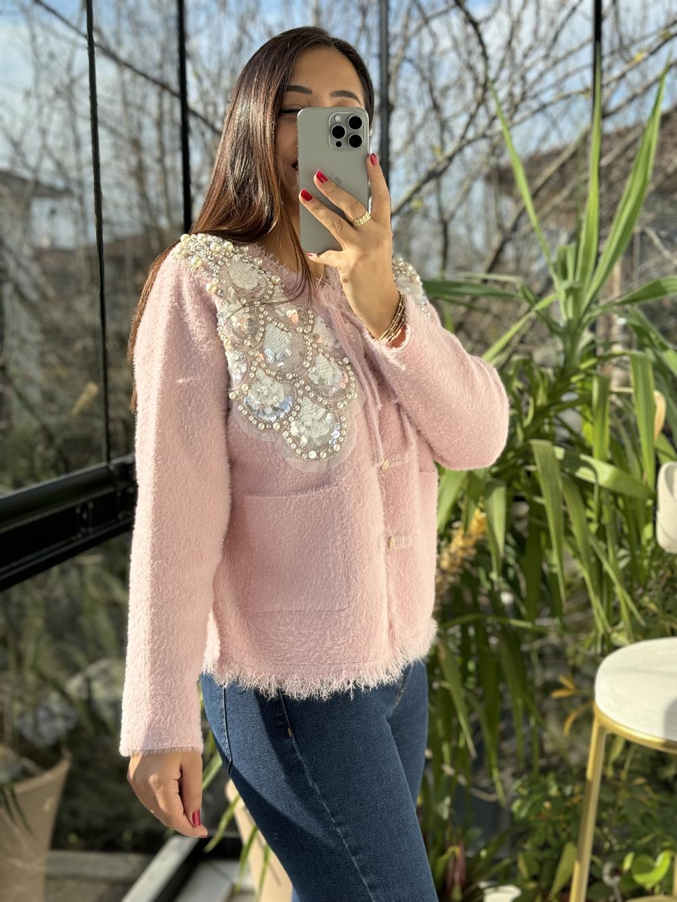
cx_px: 338
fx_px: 1251
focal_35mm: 48
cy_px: 451
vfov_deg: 39.7
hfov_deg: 30.3
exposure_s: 1/774
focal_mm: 6.76
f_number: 1.78
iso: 64
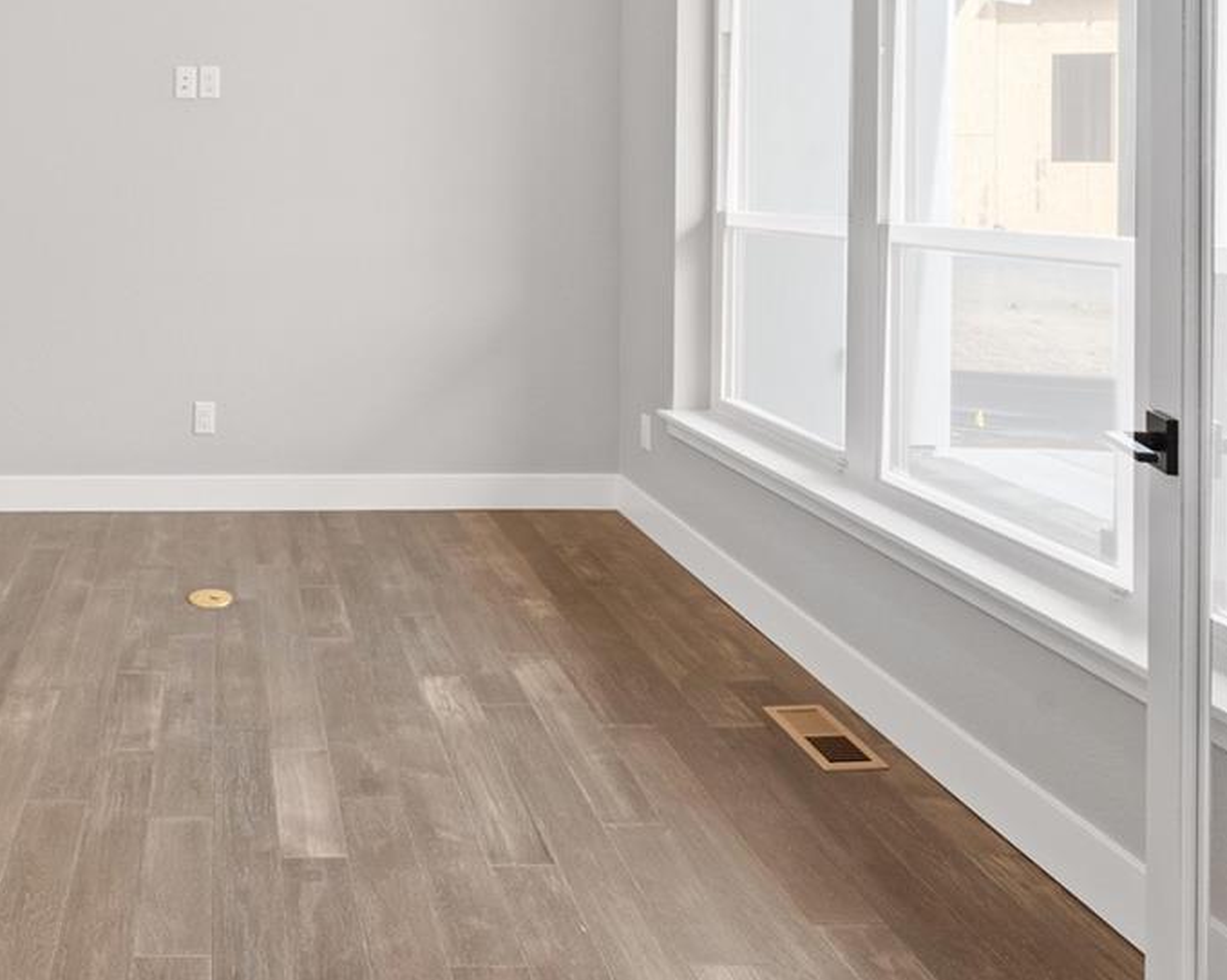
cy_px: 179
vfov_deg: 44.5
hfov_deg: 53.0
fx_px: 1125
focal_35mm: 31
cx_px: 226
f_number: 10
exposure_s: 1/15
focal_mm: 14
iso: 800
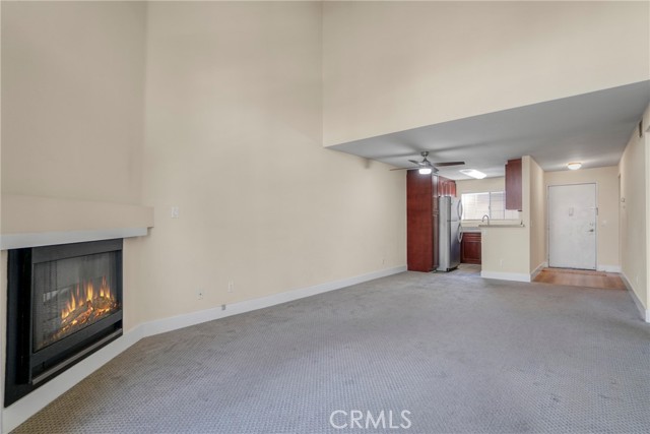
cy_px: 217
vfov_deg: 77.4
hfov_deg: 100.4
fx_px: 271
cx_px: 325
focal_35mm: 15
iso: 640
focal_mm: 10
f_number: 4
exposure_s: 1/25
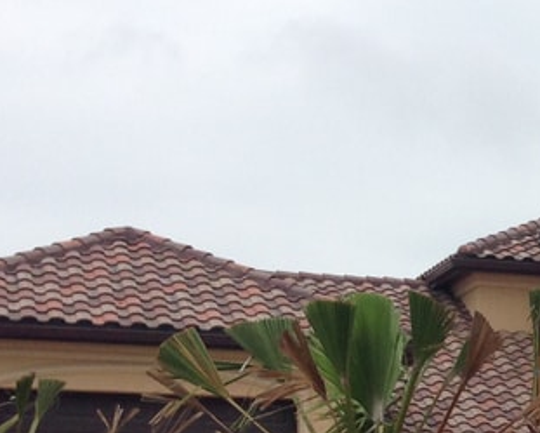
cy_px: 558
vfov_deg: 10.9
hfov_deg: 12.6
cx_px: 1011
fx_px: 2206
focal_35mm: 138
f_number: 2.4
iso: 50
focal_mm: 4.12
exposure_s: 1/1550
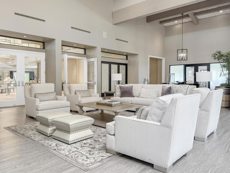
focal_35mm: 24
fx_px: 159
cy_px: 86
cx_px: 115
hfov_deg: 71.6
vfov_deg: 56.8
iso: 125
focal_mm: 6.76
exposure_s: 1/60
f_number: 1.8
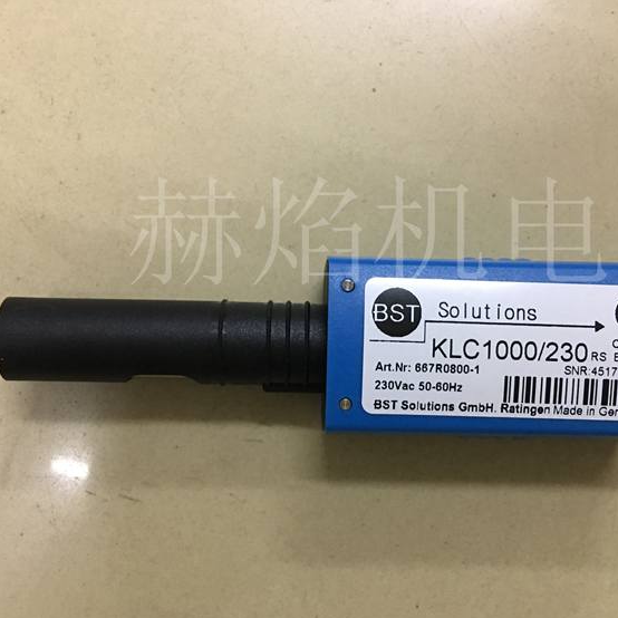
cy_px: 334
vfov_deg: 44.9
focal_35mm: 37
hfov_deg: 44.9
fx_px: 747
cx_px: 337
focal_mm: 4.15
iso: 100
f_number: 2.2
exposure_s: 1/10
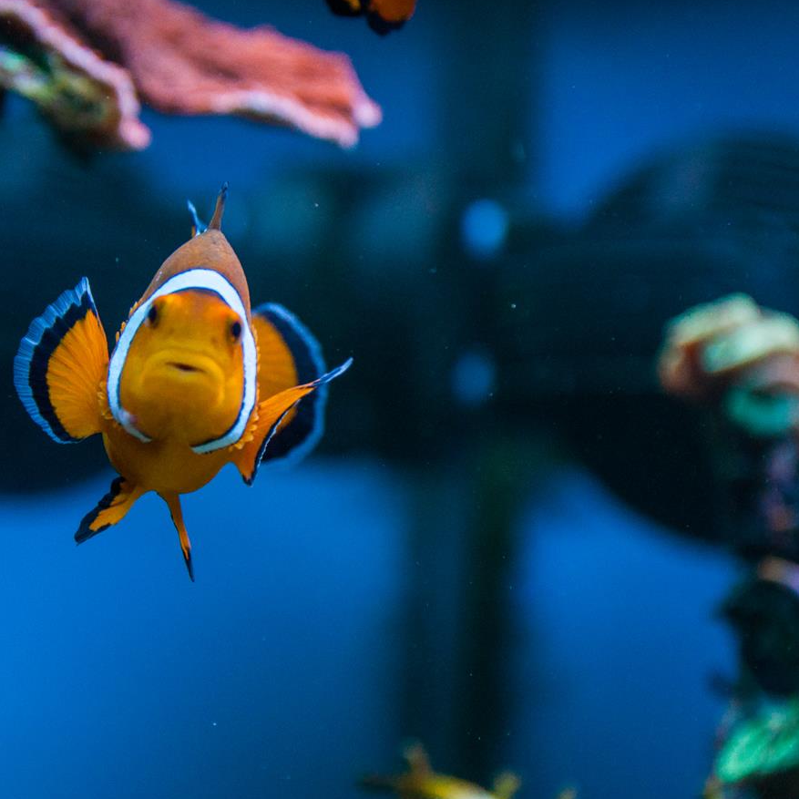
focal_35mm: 137
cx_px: 215
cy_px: 382
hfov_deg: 12.7
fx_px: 3578
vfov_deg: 12.7
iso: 200
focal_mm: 58
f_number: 5
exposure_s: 1/125
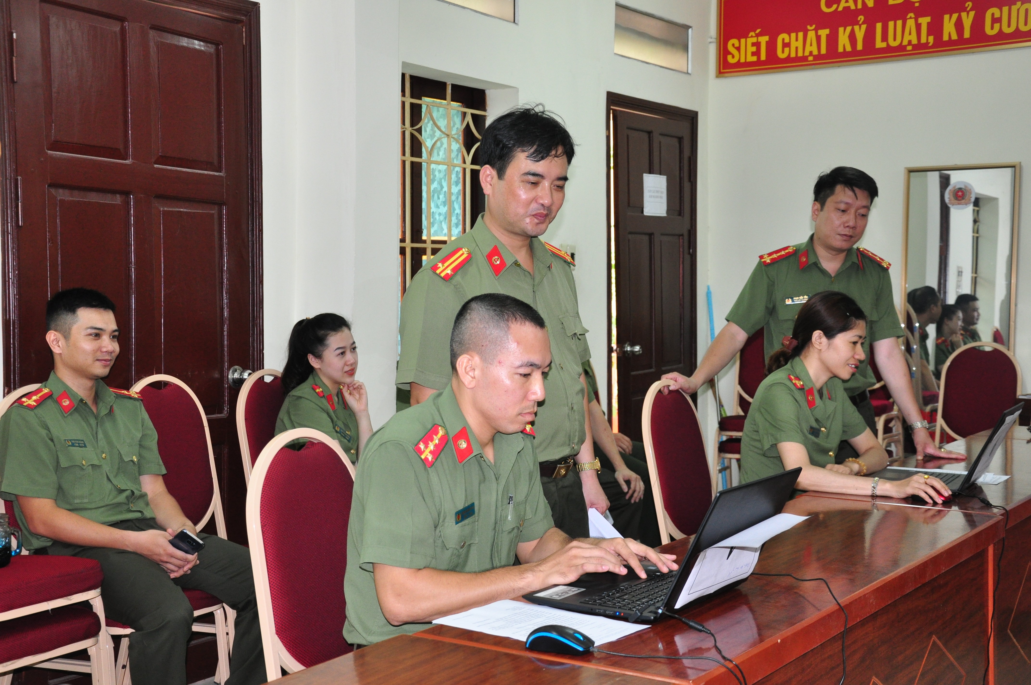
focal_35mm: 51
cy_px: 342
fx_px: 1459
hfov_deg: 38.9
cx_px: 516
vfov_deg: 26.4
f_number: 4.2
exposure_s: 1/60
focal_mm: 34
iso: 800
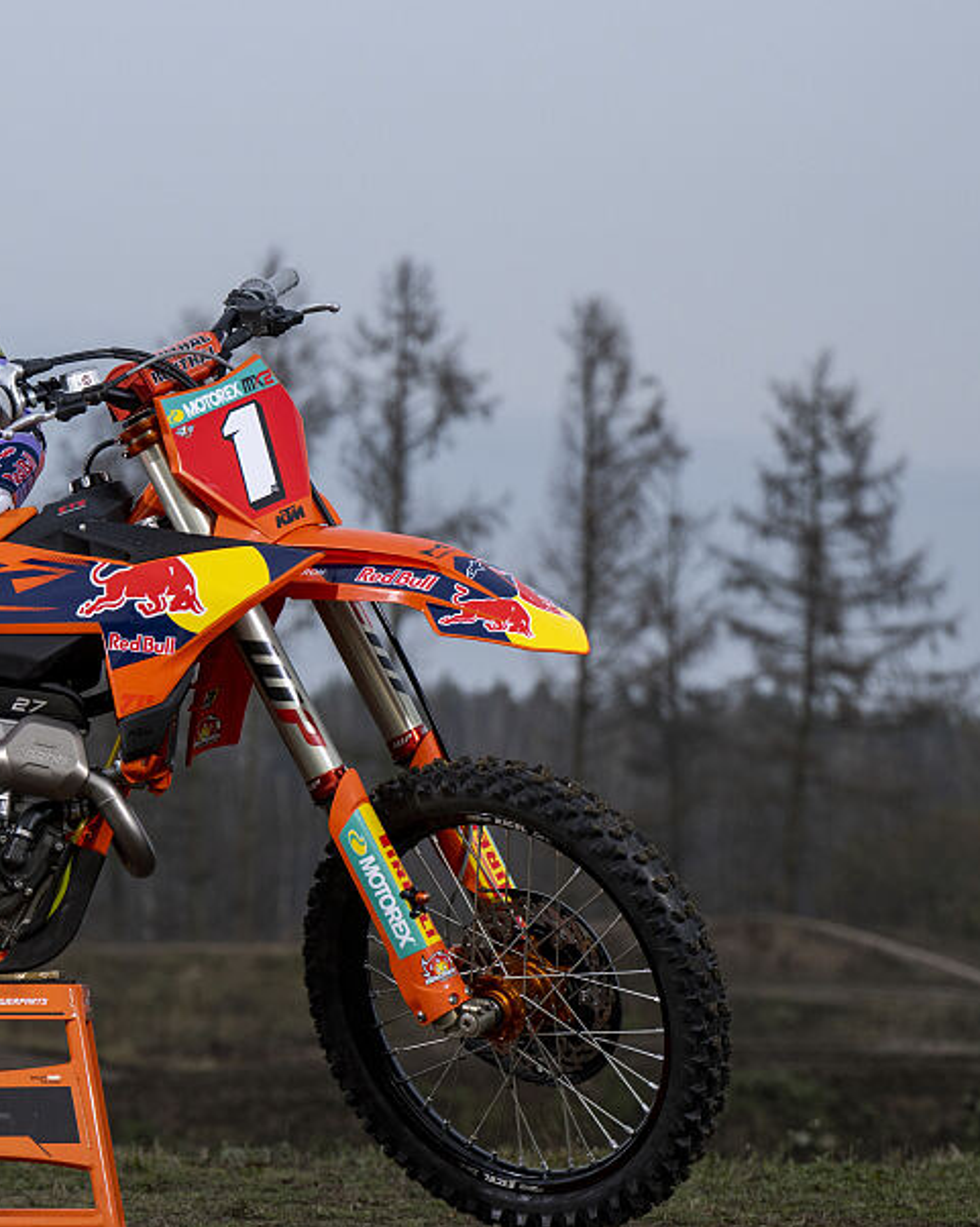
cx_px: -43
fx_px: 7148
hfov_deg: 7.8
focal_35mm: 197
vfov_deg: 9.8
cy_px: 689
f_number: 5
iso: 250
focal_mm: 102
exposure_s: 1/1250
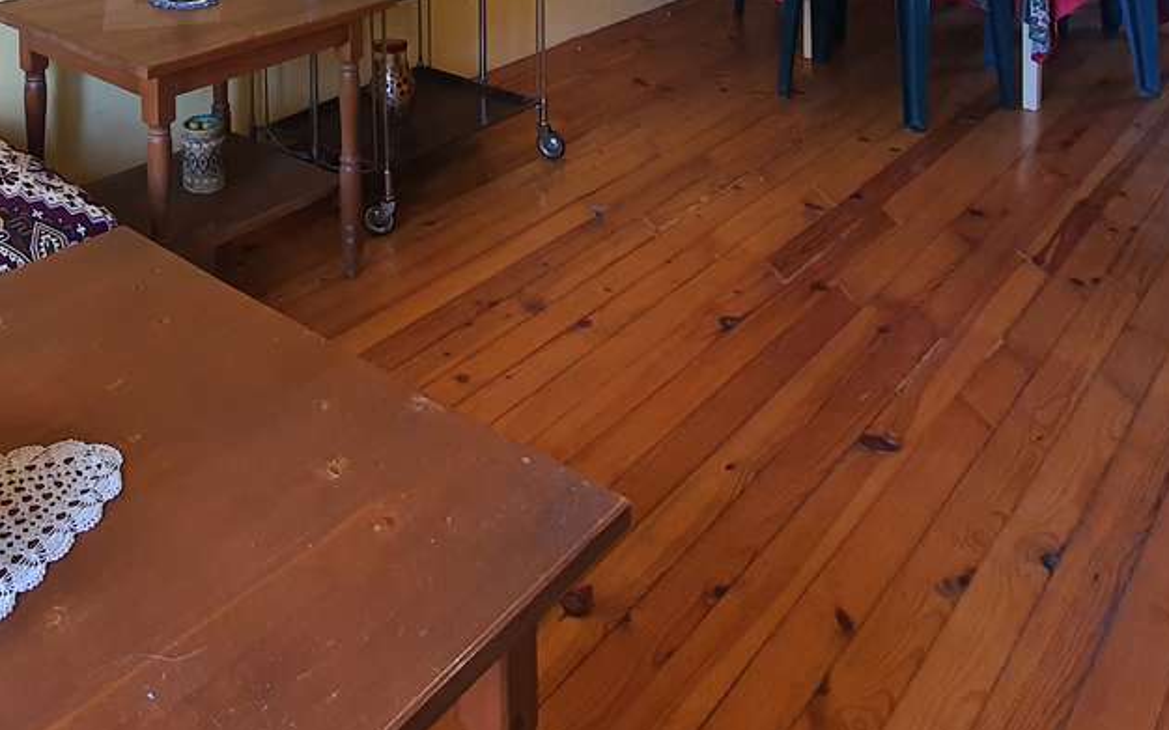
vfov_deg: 29.8
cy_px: -240
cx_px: 263
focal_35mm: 33
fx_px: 1051
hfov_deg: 54.8
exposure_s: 1/50
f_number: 2.2
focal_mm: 1.8
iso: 80
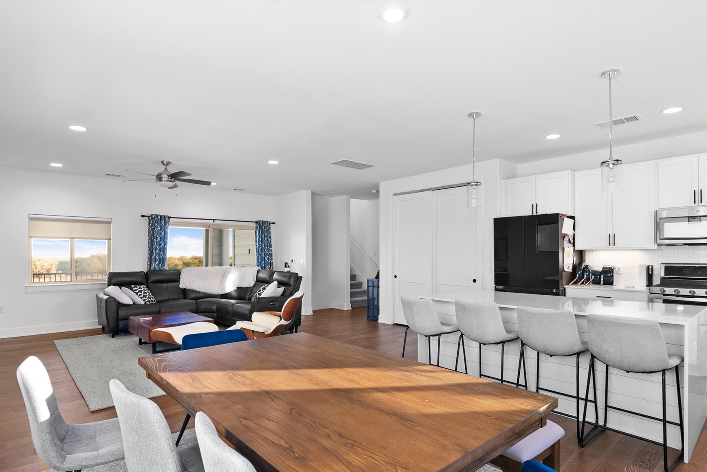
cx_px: 364
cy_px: 279
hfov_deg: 86.9
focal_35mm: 19
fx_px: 373
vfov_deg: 64.1
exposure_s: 1/3
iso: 640
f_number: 7.1
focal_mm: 16
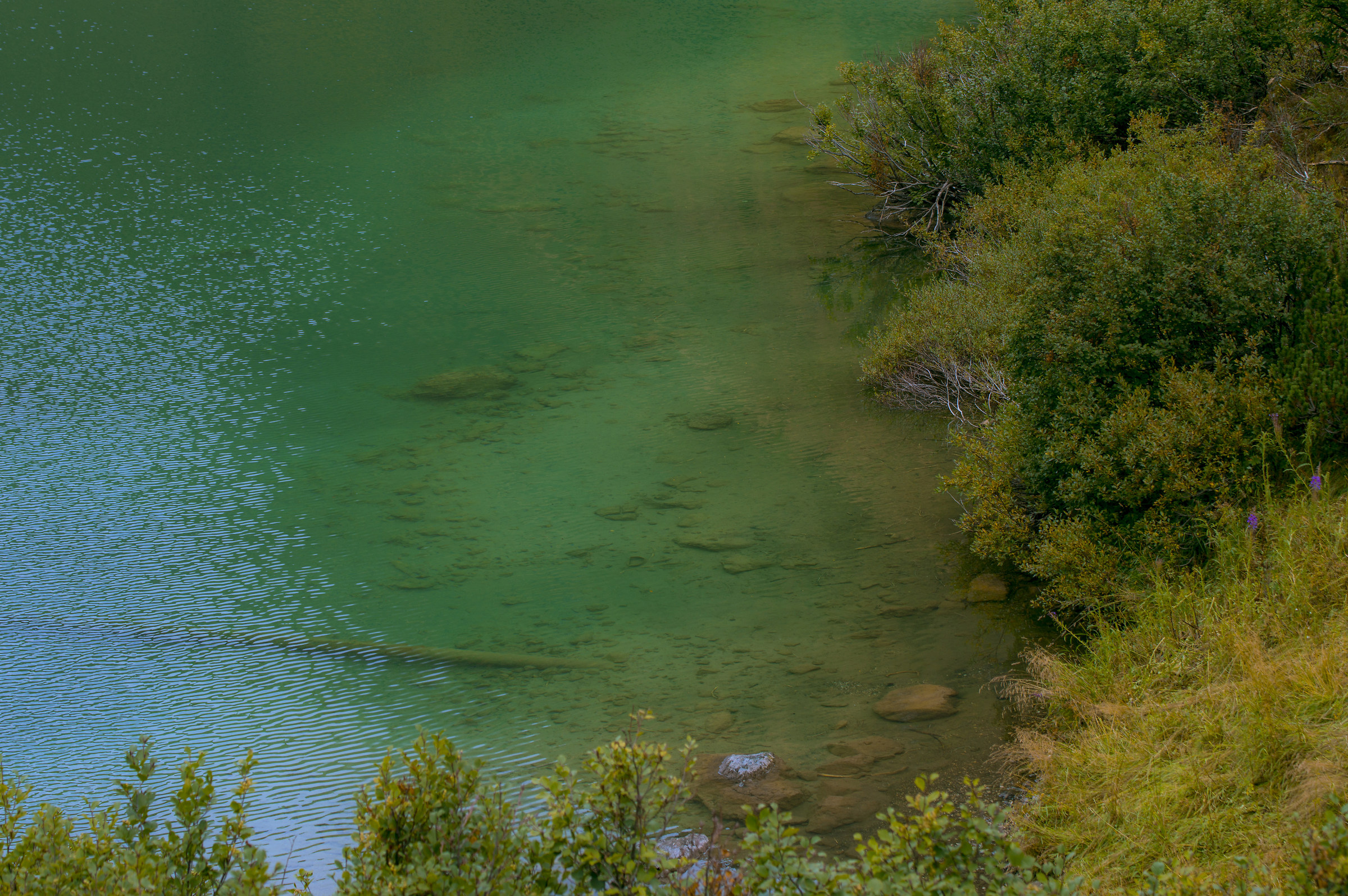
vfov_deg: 13.0
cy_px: 448
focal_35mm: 105
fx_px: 3928
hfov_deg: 19.5
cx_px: 674
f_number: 5.6
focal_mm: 70
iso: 100
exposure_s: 1/80
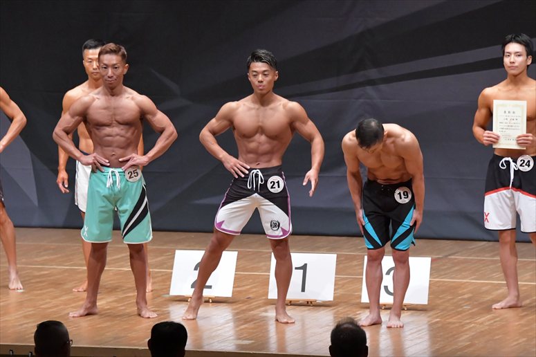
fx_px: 3795
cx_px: 268
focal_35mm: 255
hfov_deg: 8.1
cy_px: 178
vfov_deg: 5.4
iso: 8000
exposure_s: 1/400
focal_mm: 170
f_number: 5.6
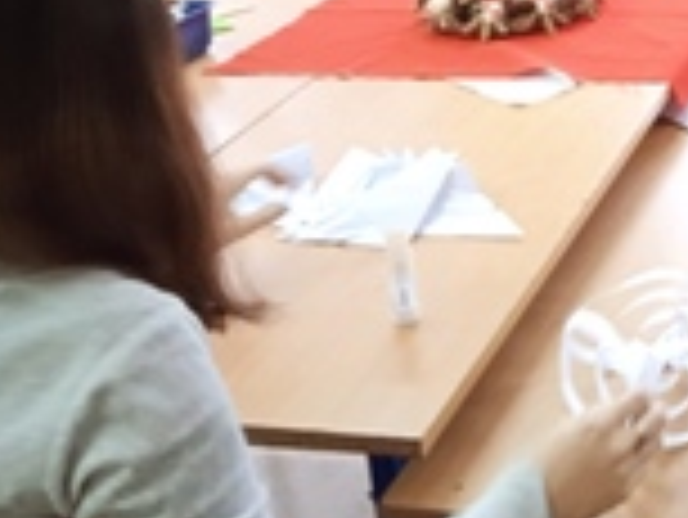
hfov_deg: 25.0
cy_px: -108
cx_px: 733
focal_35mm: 73
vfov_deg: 19.0
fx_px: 1452
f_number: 2.2
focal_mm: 3.43
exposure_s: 1/33.3
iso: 456
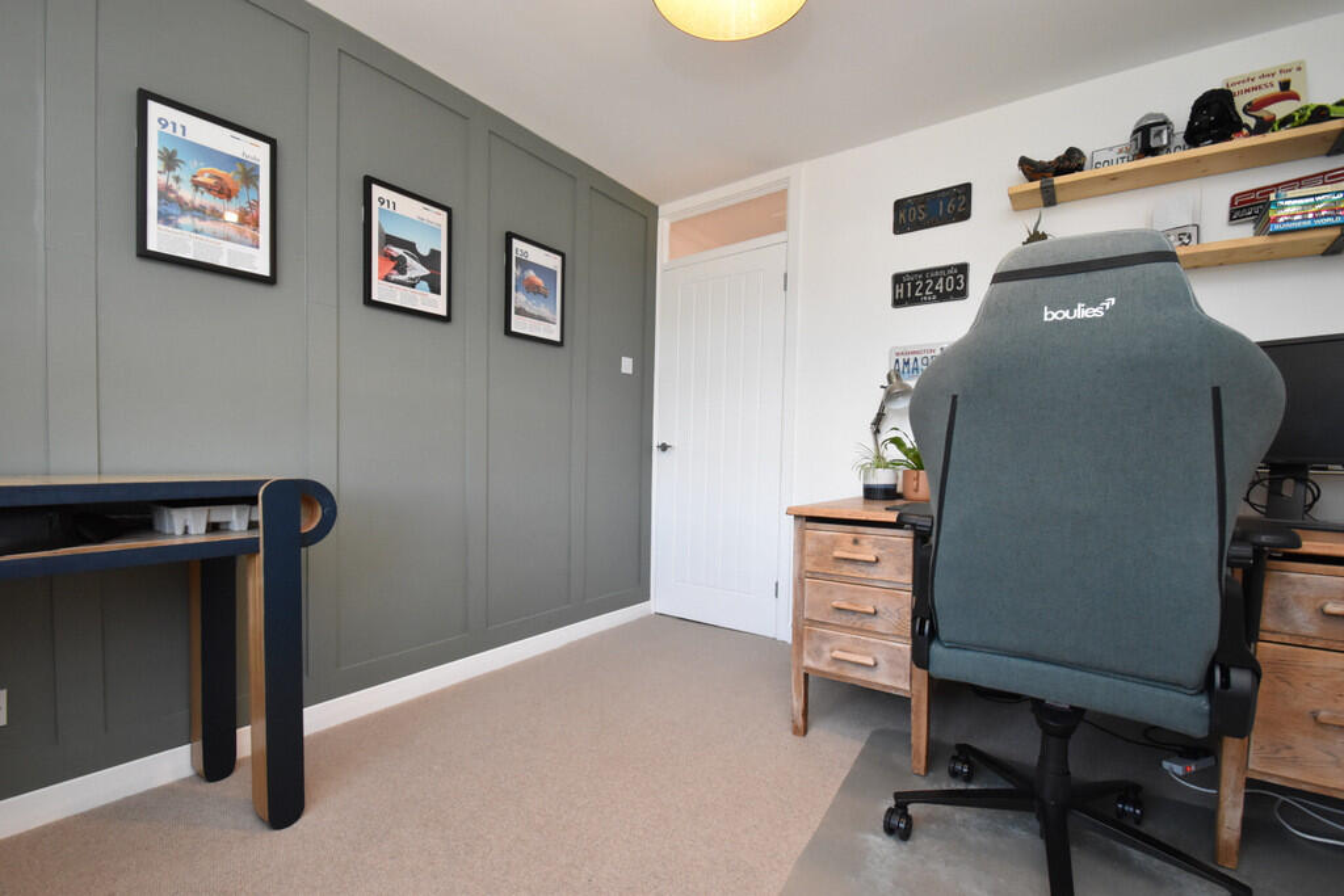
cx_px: 672
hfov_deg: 100.4
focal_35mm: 15
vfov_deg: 77.3
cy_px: 448
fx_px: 560
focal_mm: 10
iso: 1600
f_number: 8
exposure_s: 1/60
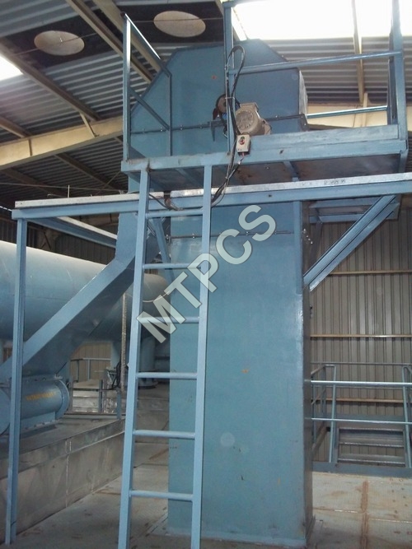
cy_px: 274
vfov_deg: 51.4
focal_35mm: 36
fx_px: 571
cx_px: 206
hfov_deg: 39.6
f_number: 3.1
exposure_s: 1/30
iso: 400
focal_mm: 6.5
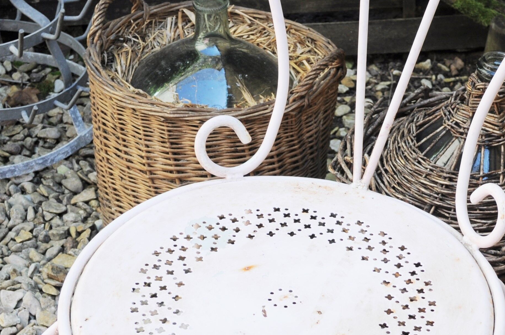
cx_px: 295
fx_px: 1275
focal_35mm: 91
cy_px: 326
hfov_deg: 22.4
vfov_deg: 14.8
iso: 200
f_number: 5.6
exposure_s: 1/125
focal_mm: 26
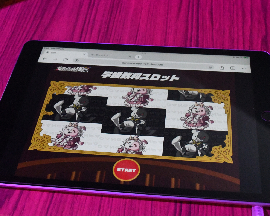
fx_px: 420
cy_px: 107
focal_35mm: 53
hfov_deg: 35.6
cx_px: 136
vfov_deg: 28.8
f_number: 8
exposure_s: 1/60
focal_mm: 29
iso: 11400
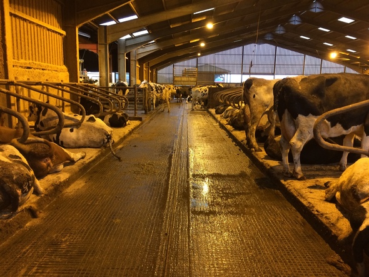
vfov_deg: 48.3
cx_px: 184
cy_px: 138
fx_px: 309
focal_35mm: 29
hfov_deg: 61.6
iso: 200
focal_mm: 4.15
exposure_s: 1/33
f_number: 2.2
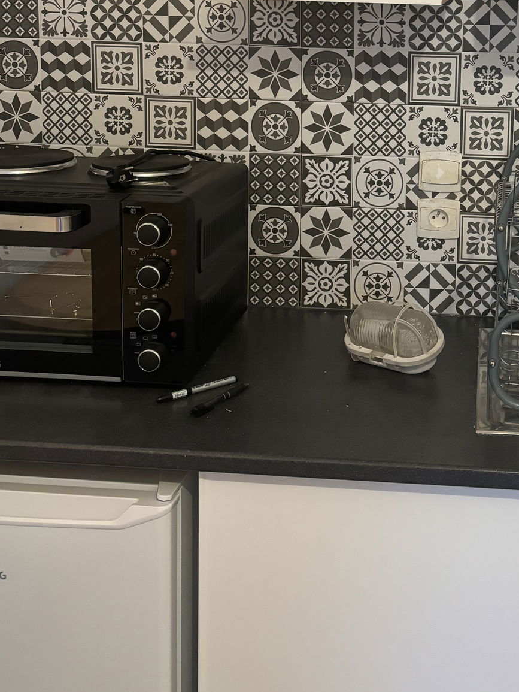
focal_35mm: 48
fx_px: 959
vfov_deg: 38.2
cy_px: 137
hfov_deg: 29.5
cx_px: 421
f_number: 1.6
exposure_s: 1/60
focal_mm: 5.96
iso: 400
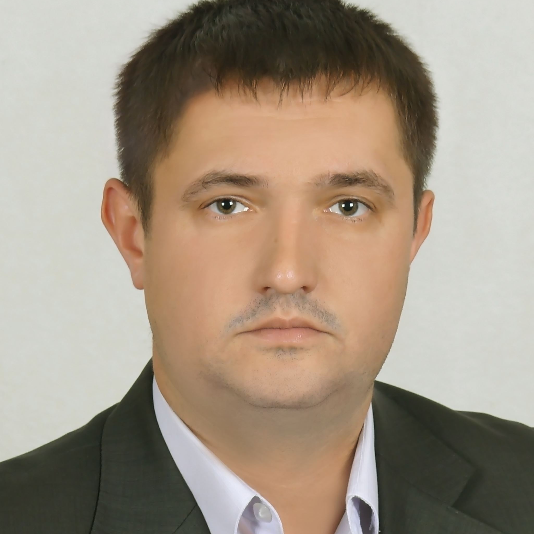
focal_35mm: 164
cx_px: 267
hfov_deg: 10.7
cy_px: 307
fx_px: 2862
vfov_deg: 10.7
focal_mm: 29.4
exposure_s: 1/250
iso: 100
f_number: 4
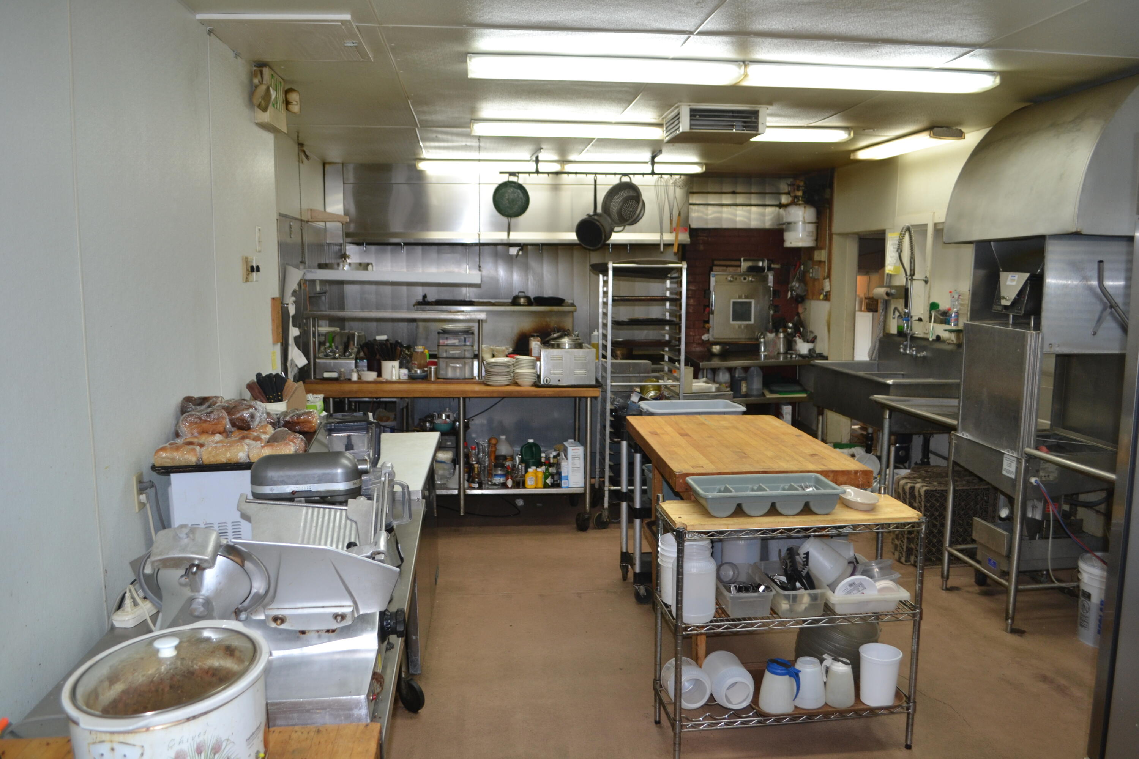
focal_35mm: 27
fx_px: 854
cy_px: 380
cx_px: 570
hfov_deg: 67.4
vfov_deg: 47.9
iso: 400
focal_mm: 18
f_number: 4
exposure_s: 1/60
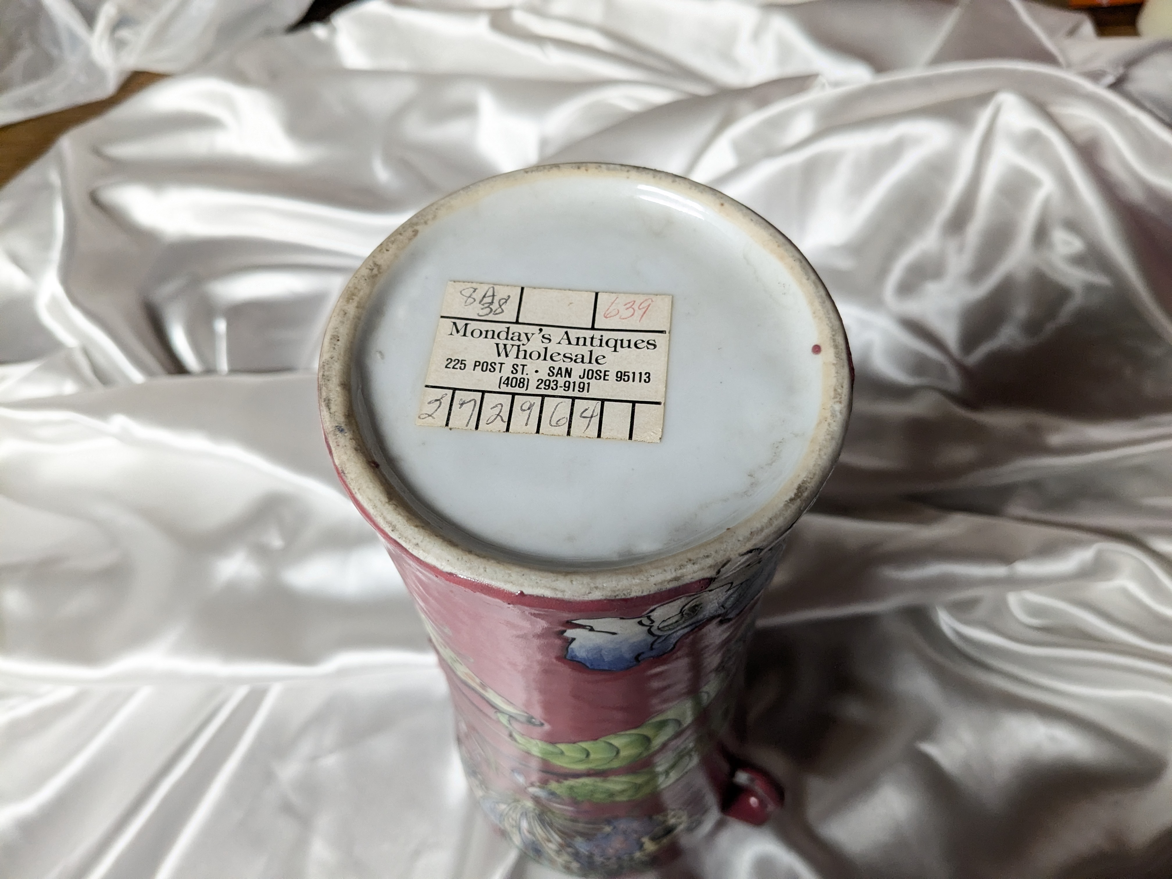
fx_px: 914
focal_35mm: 27
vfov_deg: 51.4
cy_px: 440
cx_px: 586
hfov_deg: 65.3
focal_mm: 4.38
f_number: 1.73
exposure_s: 1/60
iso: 494
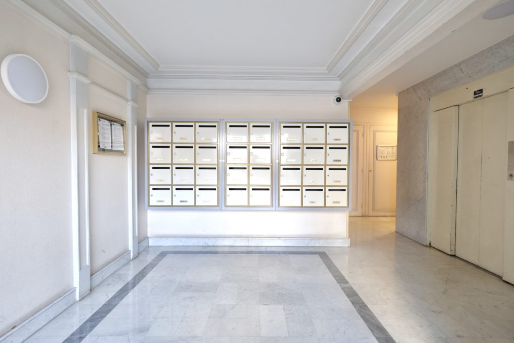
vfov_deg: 73.8
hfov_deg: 96.7
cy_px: 172
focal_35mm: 16
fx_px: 228
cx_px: 257
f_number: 4
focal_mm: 10.5
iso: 800
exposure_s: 1/56
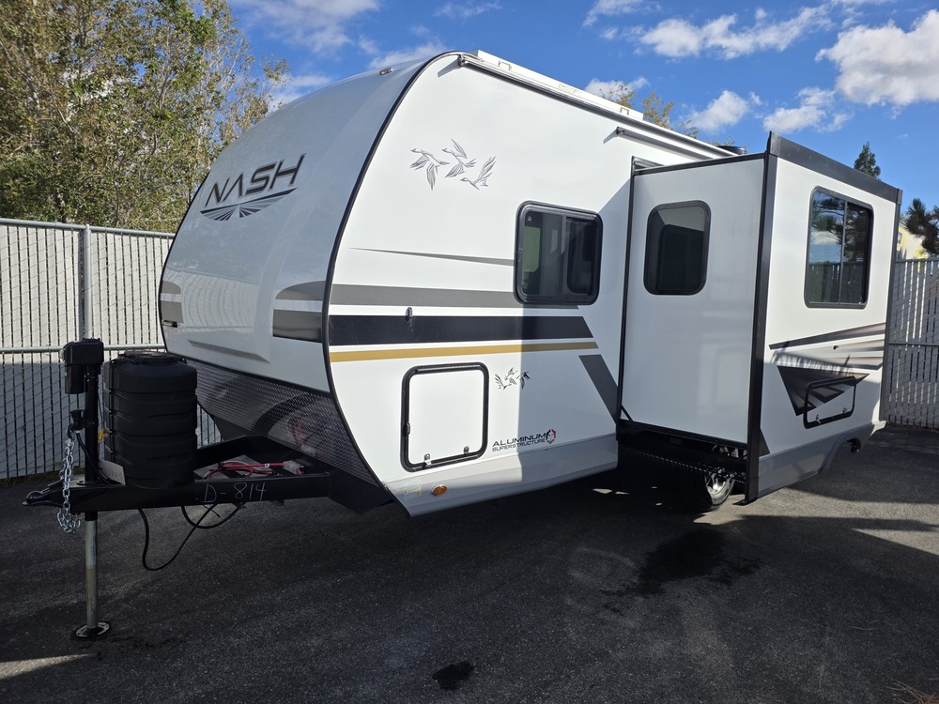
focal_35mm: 23
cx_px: 470
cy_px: 352
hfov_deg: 73.9
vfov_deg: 58.9
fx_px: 624
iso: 80
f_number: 1.7
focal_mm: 6.25
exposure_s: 1/7626
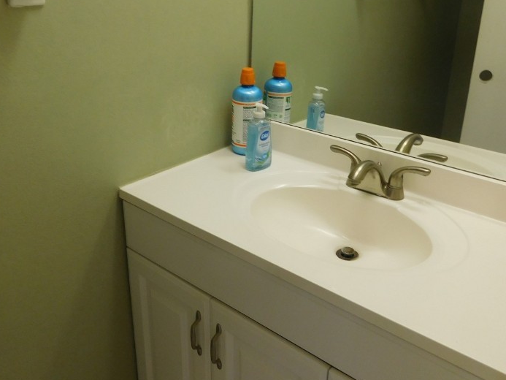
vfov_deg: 41.4
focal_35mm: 34
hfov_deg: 53.9
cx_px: 249
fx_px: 497
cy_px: 138
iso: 140
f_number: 3
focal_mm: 4
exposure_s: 1/30
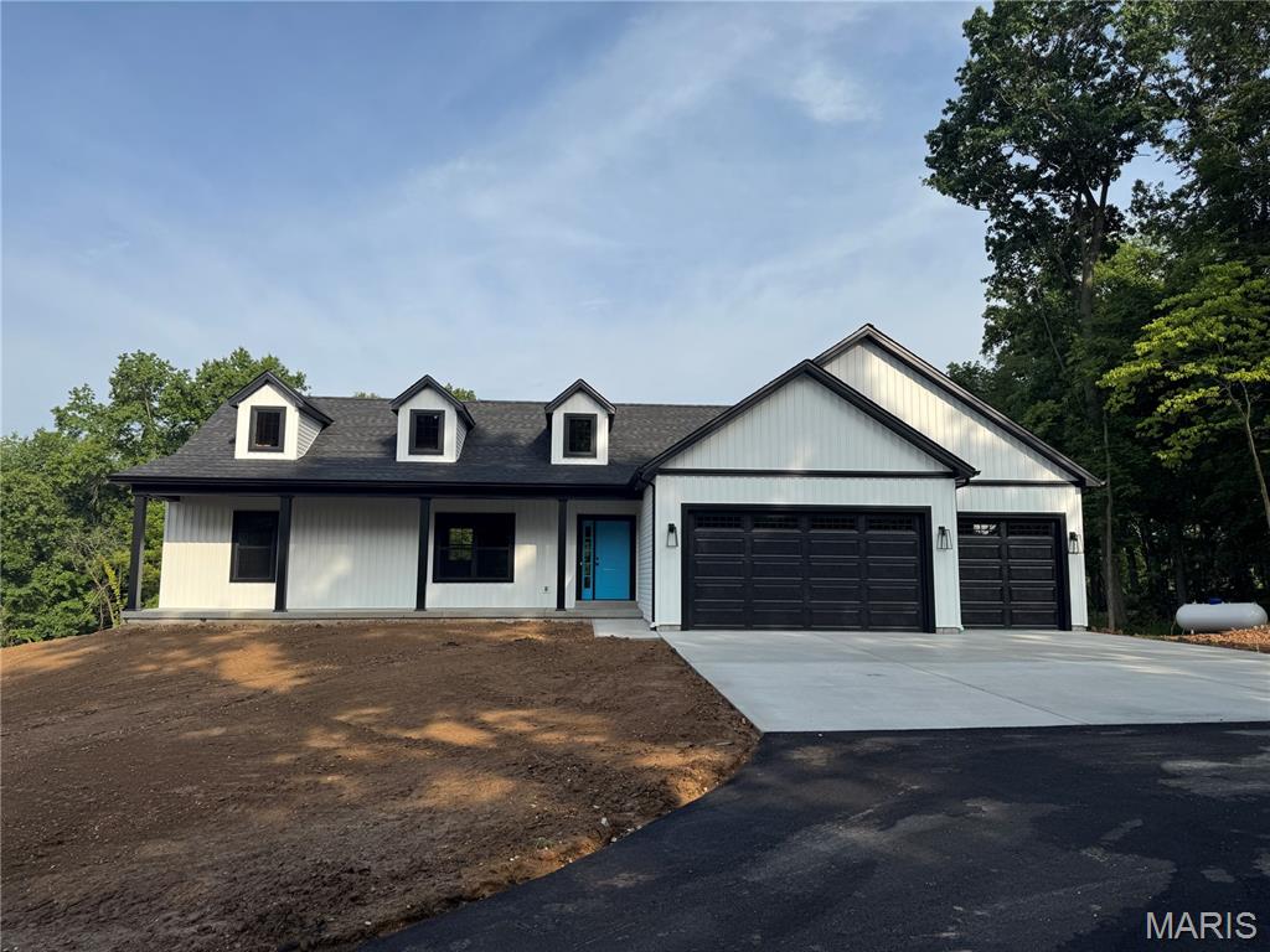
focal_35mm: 24
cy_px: 476
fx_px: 881
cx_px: 635
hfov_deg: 71.6
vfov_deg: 56.8
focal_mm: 6.76
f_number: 1.78
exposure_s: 1/3802
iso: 80
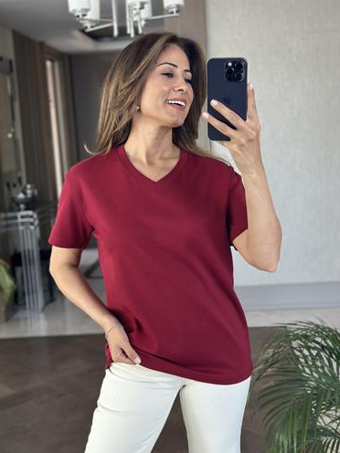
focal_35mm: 49
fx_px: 642
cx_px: 169
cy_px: 229
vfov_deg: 38.9
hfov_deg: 29.7
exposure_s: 1/75
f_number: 1.78
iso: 125
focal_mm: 6.86
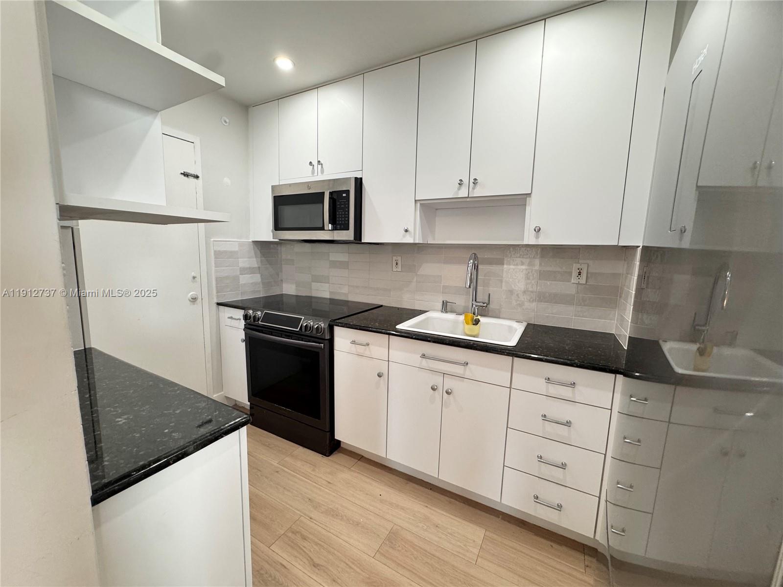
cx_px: 392
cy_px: 294
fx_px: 317
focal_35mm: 14
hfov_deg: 102.1
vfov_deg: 85.7
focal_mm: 2.22
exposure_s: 1/120
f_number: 2.2
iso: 200
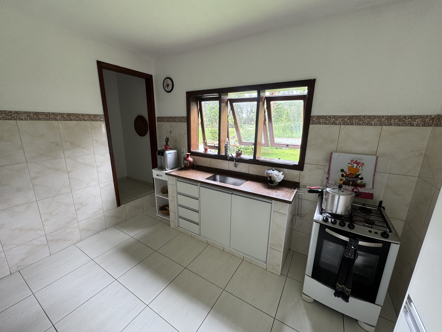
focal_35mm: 14
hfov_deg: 102.1
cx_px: 221
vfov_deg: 85.7
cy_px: 166
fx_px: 179
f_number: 2.2
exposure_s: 1/99
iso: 100
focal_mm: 2.22
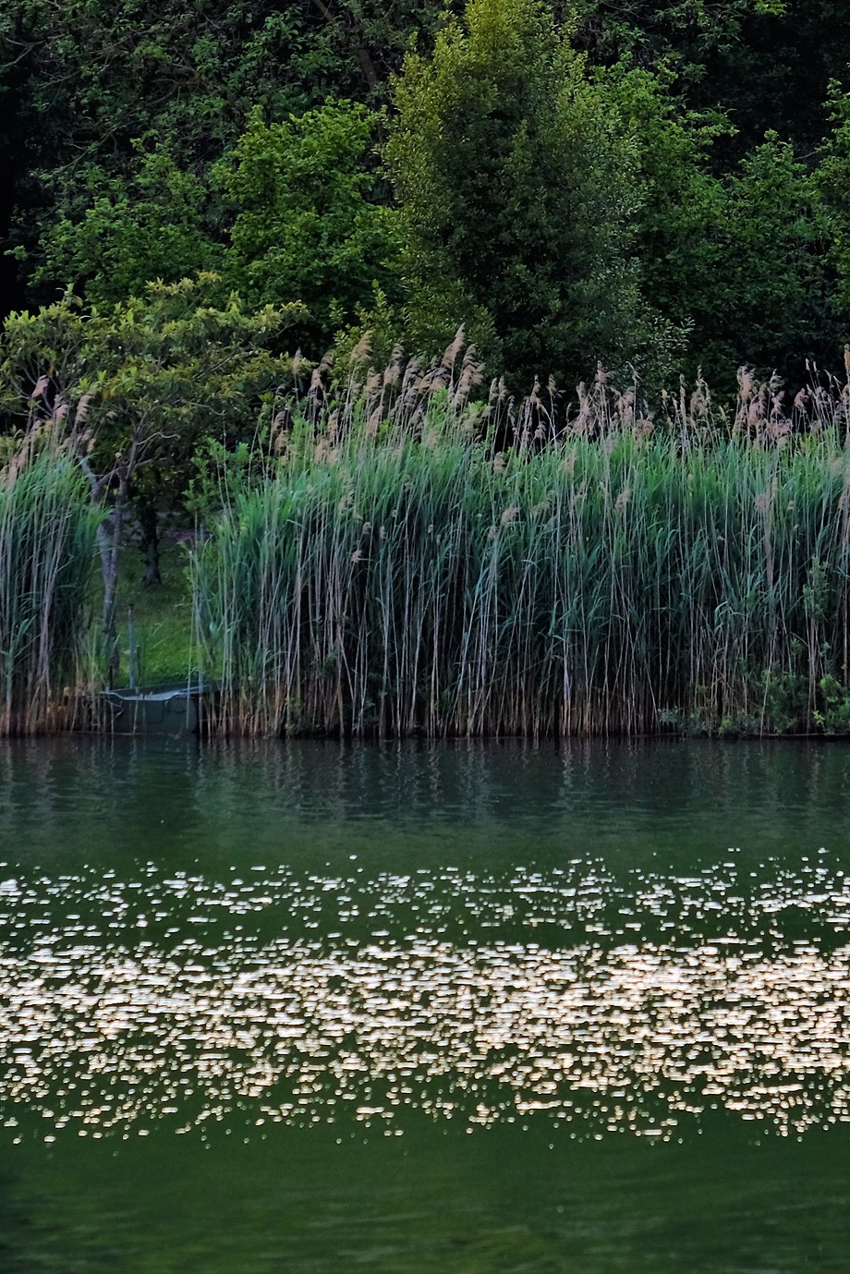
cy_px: 586
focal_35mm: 522
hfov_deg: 2.6
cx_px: 417
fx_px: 18477
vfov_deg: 3.9
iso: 250
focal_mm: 200
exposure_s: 1/250
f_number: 4.8
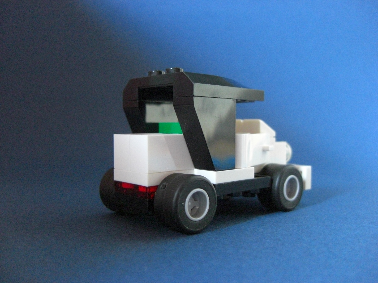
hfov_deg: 49.0
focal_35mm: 38
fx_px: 415
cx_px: 189
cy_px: 142
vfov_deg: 37.7
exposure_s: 1/20
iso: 800
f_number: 2.8
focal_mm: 7.9
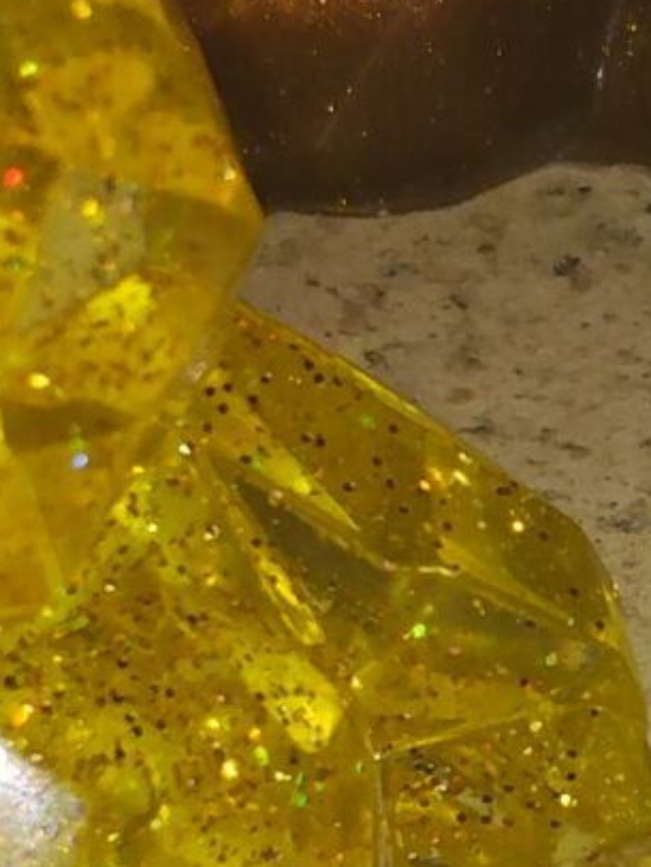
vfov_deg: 15.5
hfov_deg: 11.4
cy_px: 705
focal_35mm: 126
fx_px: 3156
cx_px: 909
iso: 100
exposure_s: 1/141
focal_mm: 3.54
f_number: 2
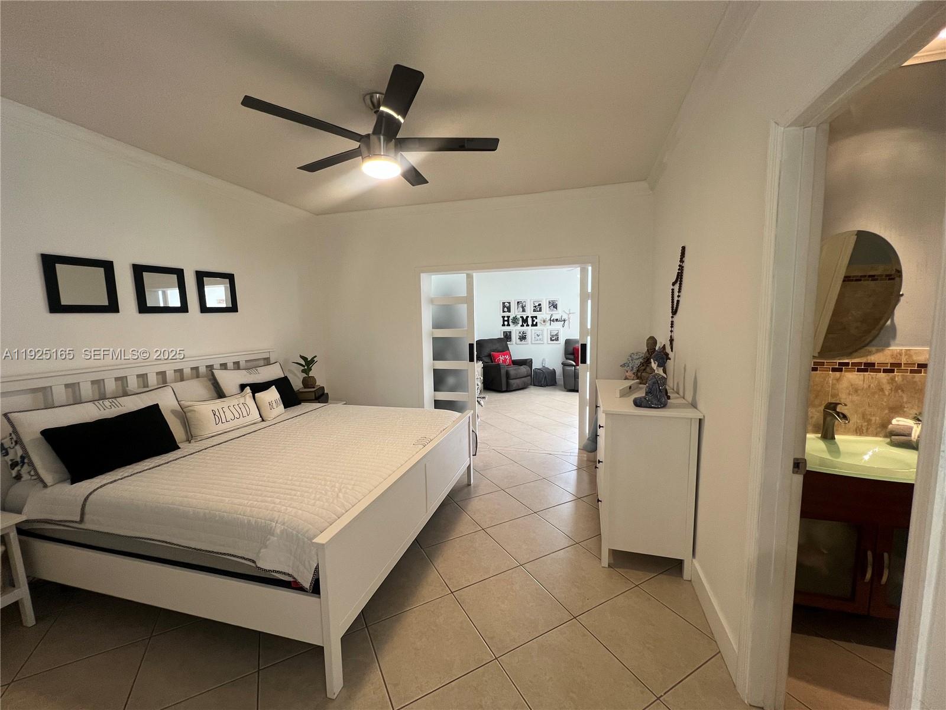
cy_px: 355
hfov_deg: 106.2
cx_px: 473
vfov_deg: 89.9
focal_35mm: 13
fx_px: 355
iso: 125
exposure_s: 1/60
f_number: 1.8
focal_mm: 1.57
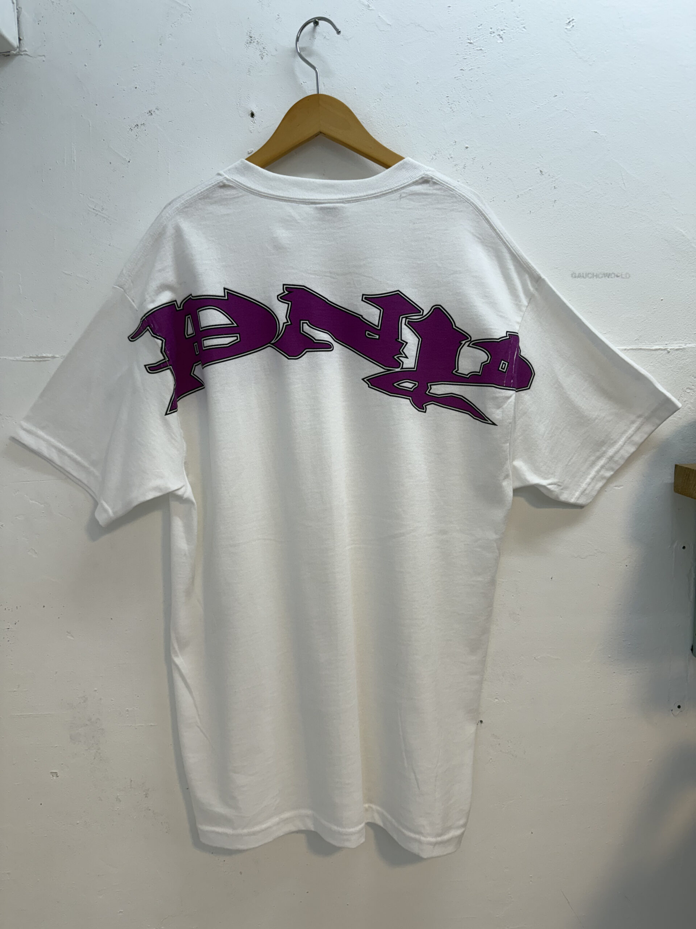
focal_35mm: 24
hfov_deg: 56.8
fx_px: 643
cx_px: 348
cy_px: 464
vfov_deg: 71.6
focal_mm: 6.76
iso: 64
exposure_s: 1/100
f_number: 1.78
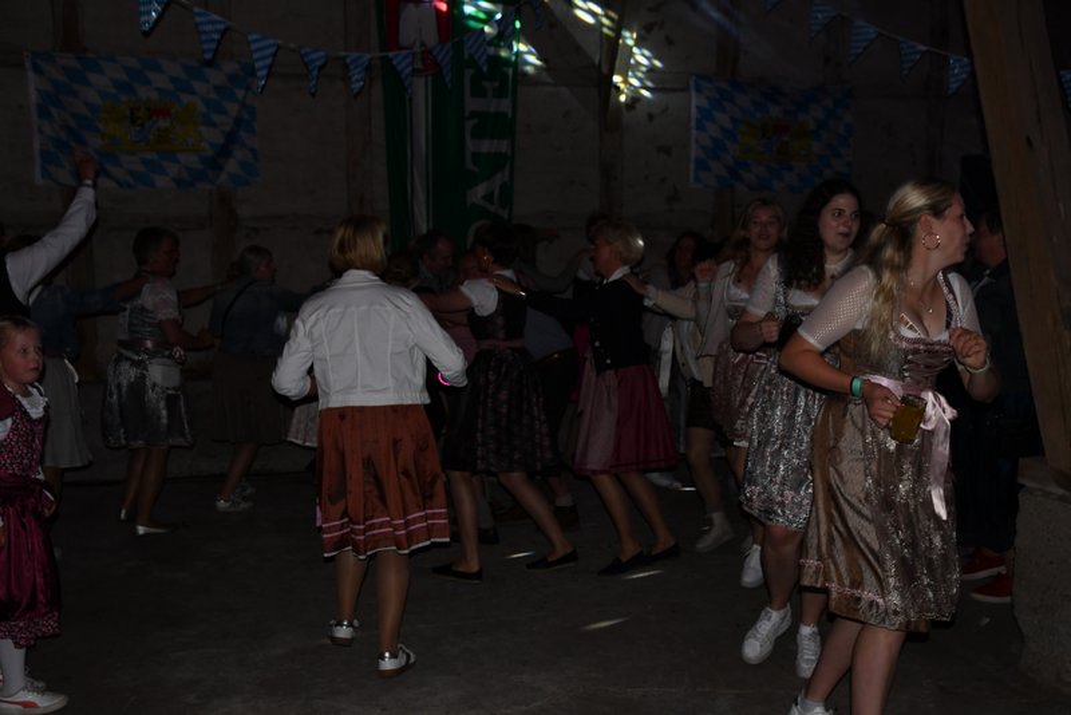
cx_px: 536
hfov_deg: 49.5
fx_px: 1161
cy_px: 358
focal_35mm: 39
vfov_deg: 34.2
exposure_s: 1/60
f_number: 5
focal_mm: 26
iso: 1000
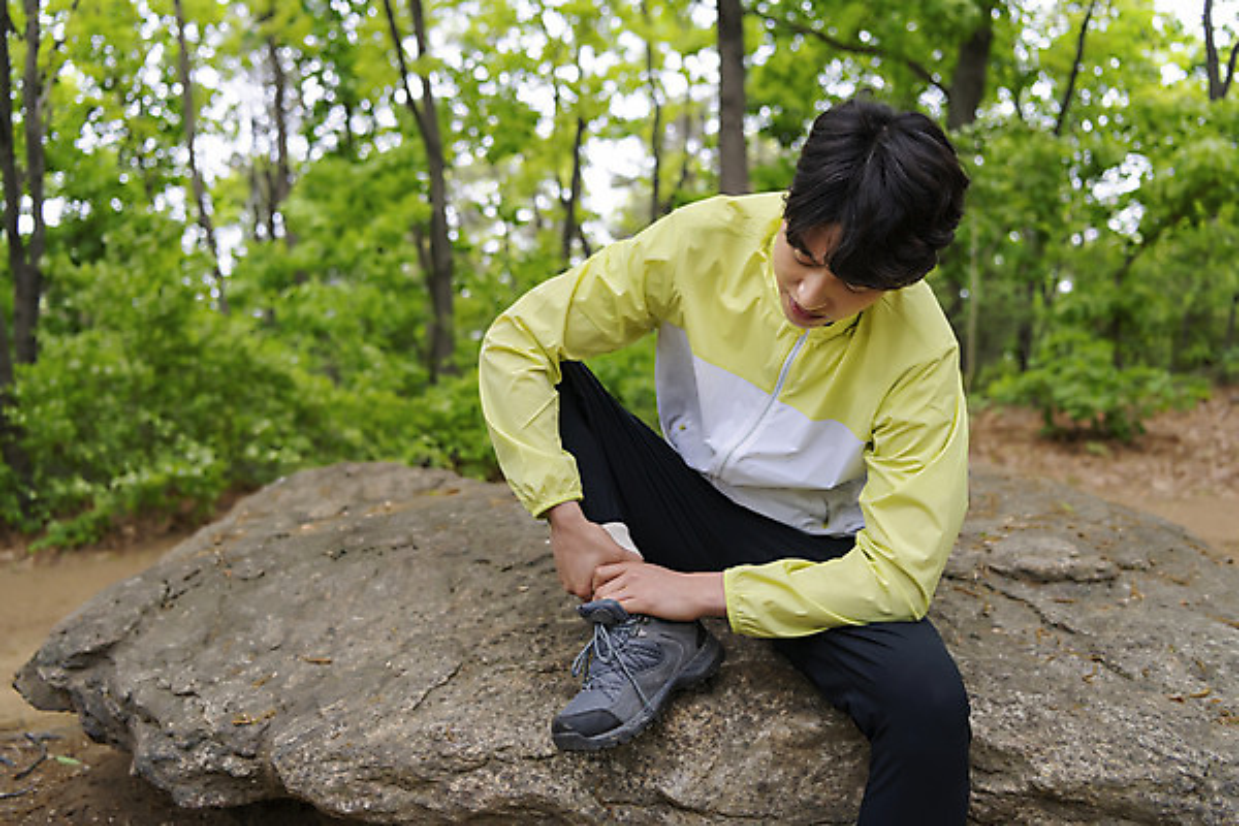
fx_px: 1170
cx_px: 620
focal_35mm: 34
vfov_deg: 38.9
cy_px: 413
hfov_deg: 55.8
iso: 200
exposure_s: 1/125
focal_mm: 34
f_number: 3.2
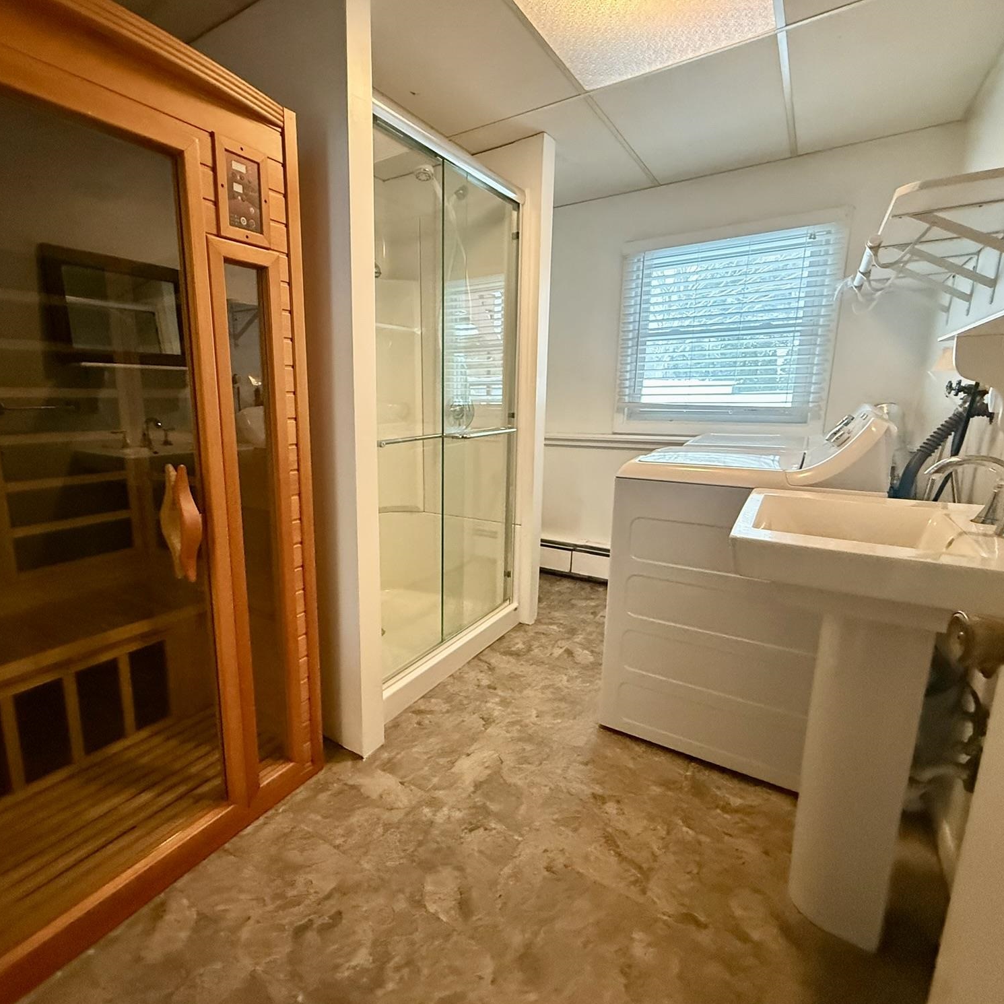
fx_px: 558
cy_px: 506
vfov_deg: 84.0
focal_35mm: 17
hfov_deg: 83.2
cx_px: 414
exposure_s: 1/60
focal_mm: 2.22
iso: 800
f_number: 2.2
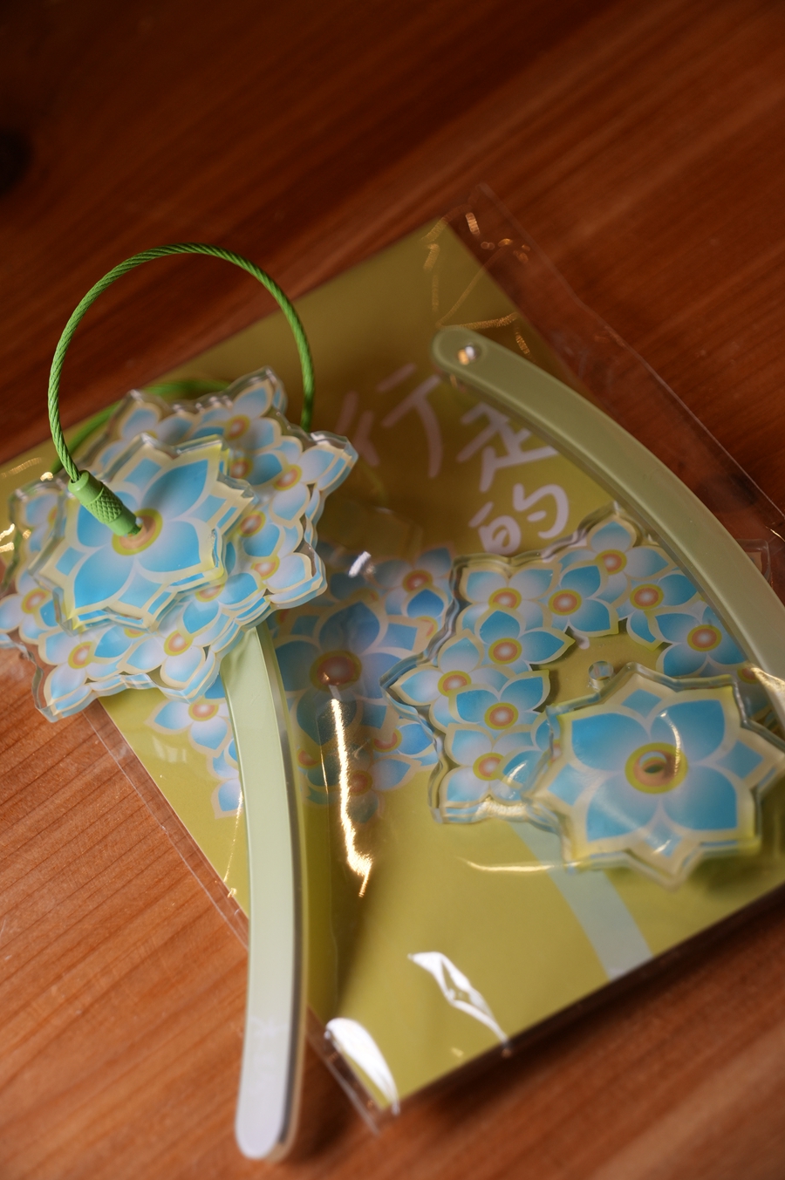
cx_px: 392
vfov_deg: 20.9
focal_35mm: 98
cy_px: 590
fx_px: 3194
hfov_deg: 14.0
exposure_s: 1/200
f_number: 4.5
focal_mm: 65
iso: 250
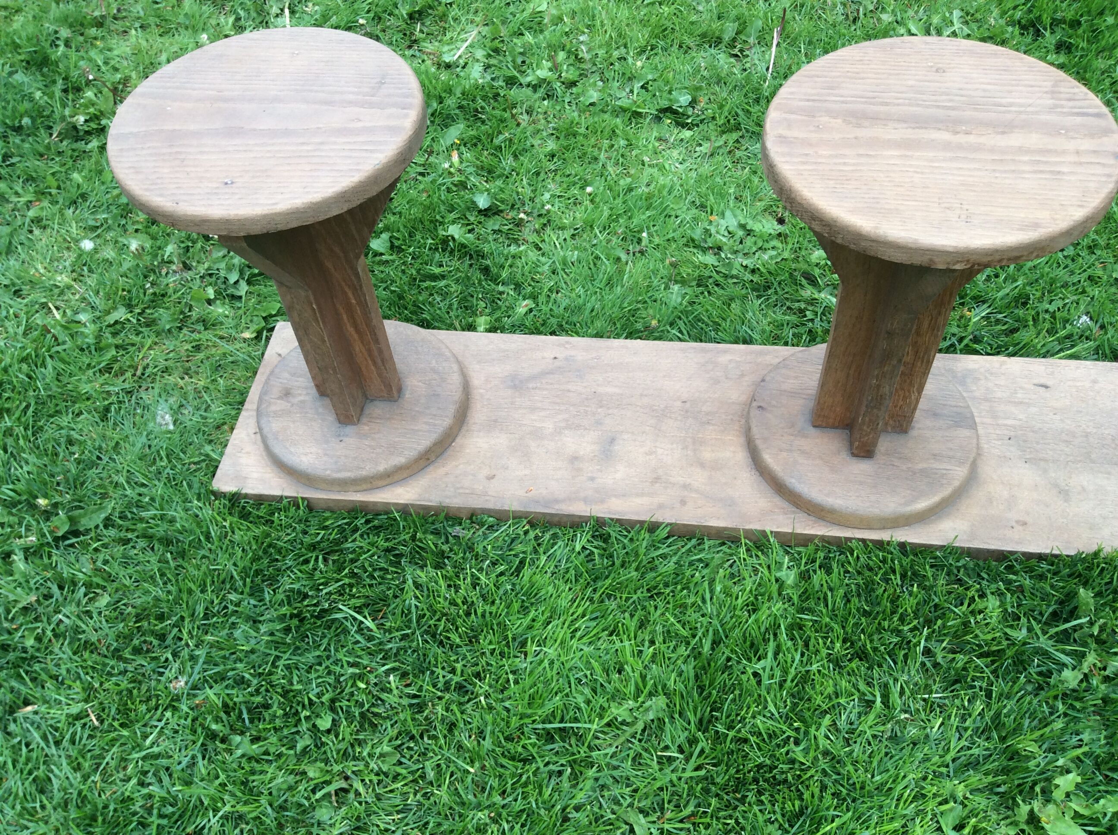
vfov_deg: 44.1
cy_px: 418
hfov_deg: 56.9
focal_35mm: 32
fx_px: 1032
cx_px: 559
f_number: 2.4
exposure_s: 1/147
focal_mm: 3.3
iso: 32
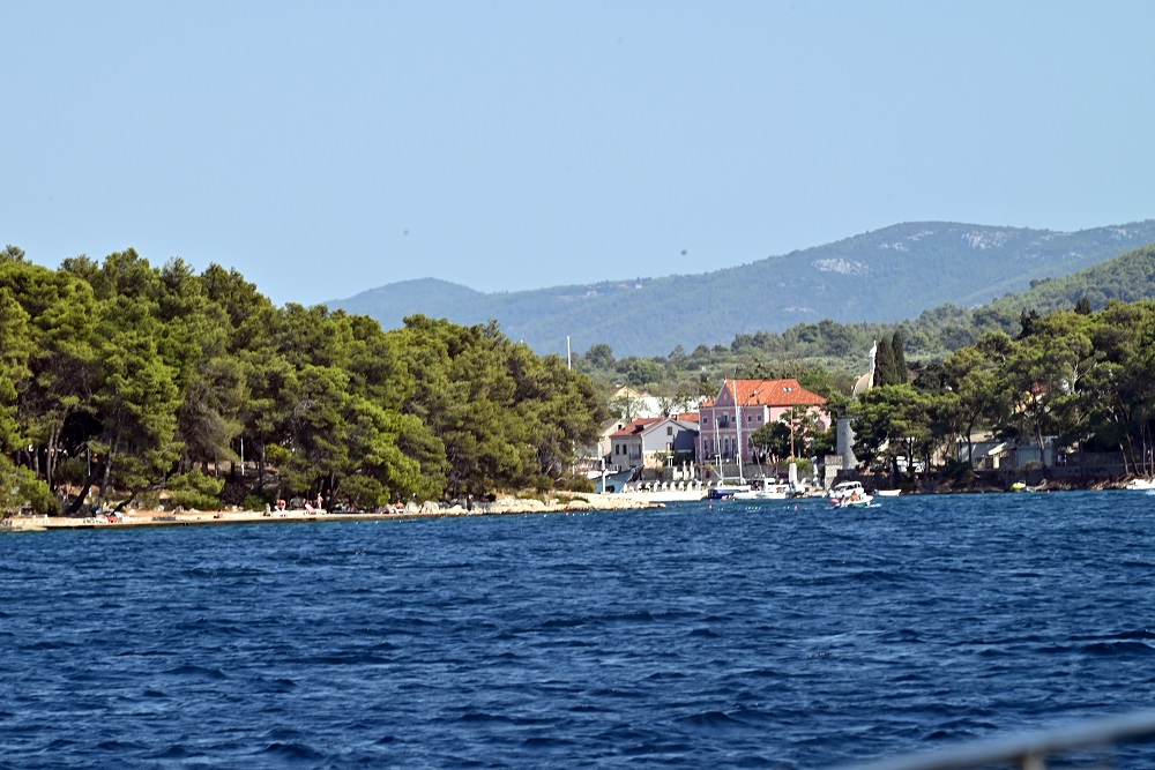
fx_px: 9626
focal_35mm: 300
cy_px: 385
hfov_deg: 6.9
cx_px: 578
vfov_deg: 4.6
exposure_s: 1/320
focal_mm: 300
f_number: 16
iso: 360
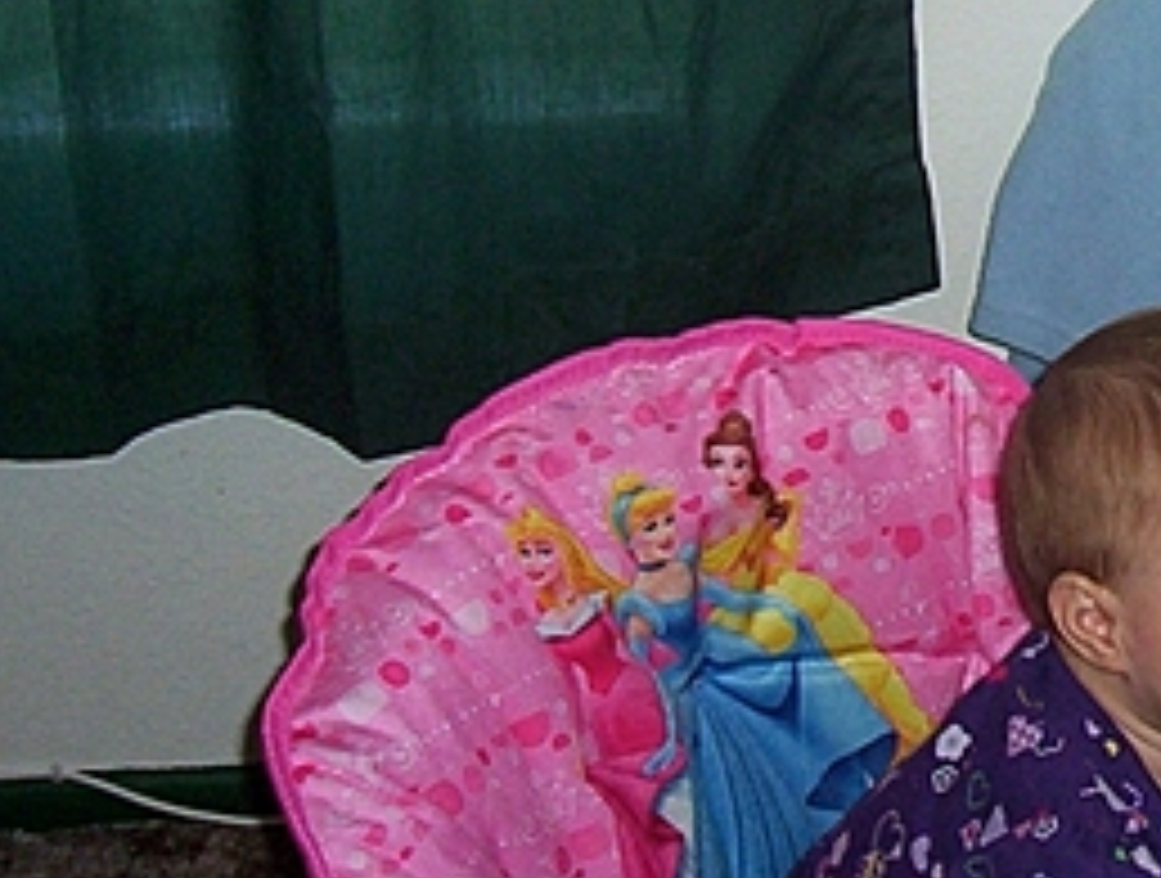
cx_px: 1386
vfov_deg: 14.0
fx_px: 3565
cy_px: 176
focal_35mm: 106
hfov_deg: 17.6
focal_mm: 5.77
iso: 140
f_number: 2.73
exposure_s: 1/60
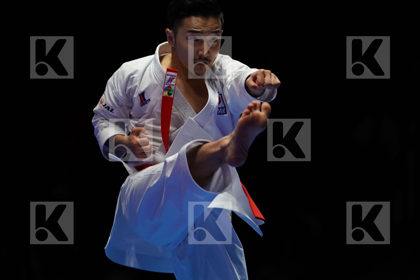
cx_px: 210
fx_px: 3021
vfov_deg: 5.3
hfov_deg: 8.0
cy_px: 140
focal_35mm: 259
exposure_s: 1/500
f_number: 2.8
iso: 1600
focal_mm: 173
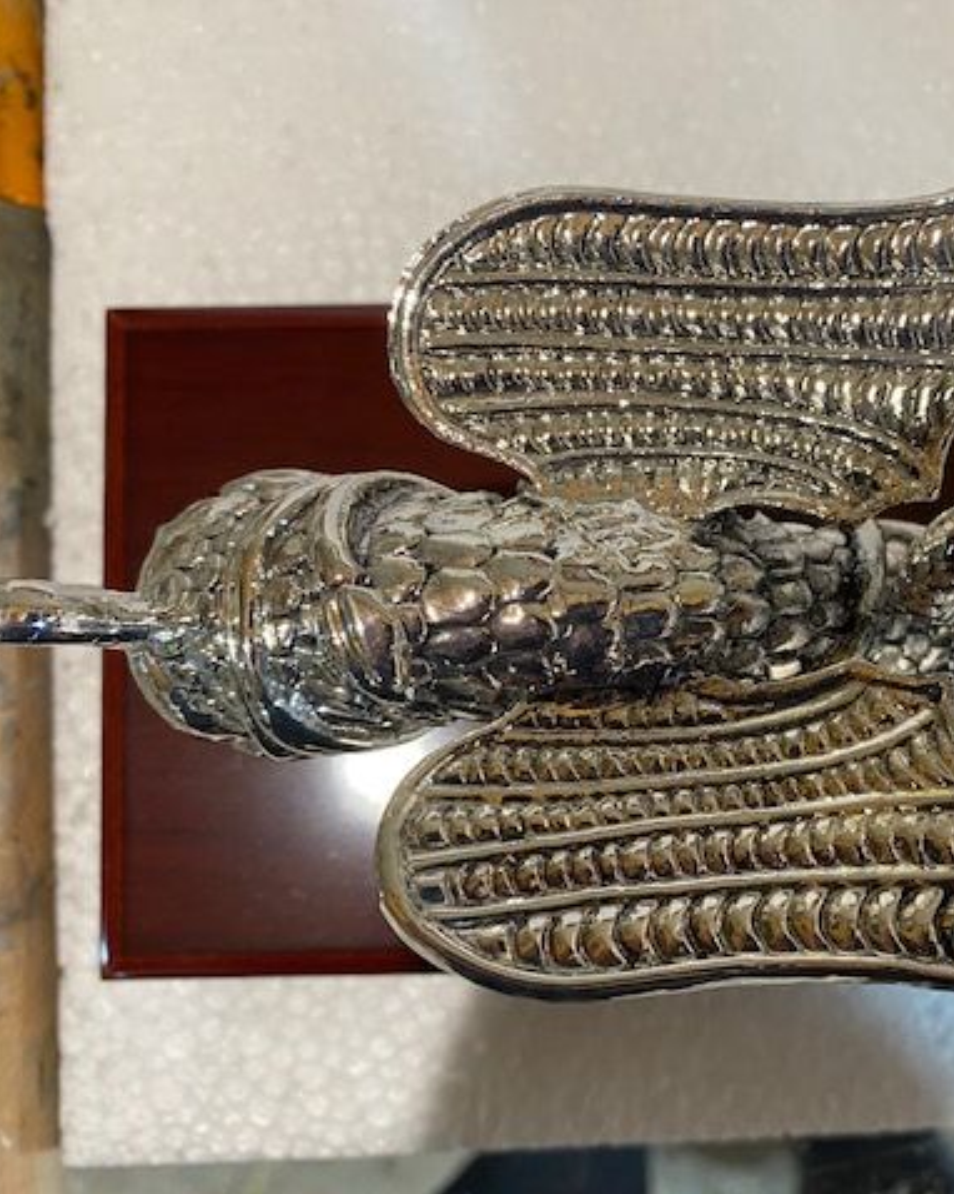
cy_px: 597
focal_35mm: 34
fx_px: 1201
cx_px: 782
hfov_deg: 41.2
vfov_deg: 52.9
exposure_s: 1/50
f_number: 1.8
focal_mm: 4.25
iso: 125
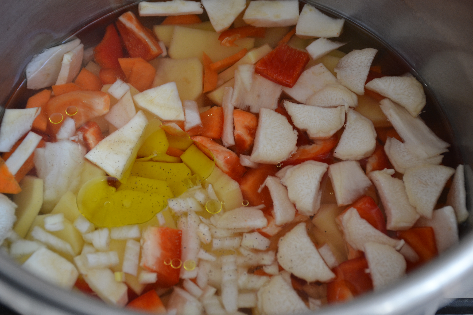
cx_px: 236
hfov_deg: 28.1
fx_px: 946
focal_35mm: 72
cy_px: 158
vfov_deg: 18.9
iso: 400
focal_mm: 48
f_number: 4.5
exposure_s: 1/80
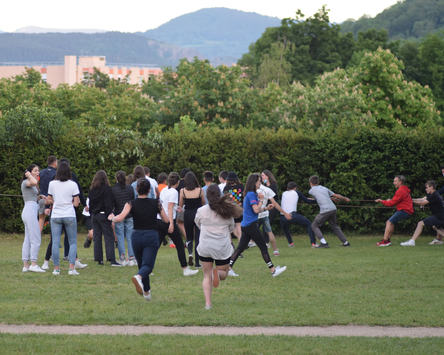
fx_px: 3003
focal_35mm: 229
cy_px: 178
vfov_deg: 6.8
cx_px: 207
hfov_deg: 8.5
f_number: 4.2
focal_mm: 135
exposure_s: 1/250
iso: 640
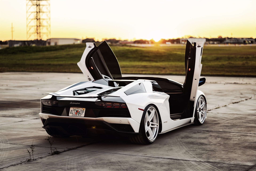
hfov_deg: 27.0
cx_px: 128
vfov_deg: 18.2
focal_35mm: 75
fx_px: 533
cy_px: 86
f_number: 2
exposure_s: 1/100
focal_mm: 75
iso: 100
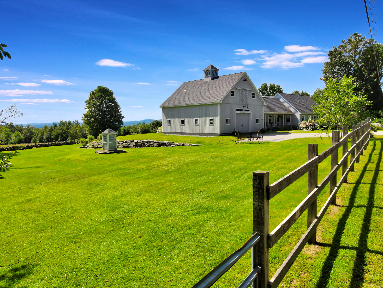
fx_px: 266
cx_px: 192
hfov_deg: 71.6
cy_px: 144
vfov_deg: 56.8
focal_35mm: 24
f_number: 2.8
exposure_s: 1/1250
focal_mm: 4.5
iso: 200
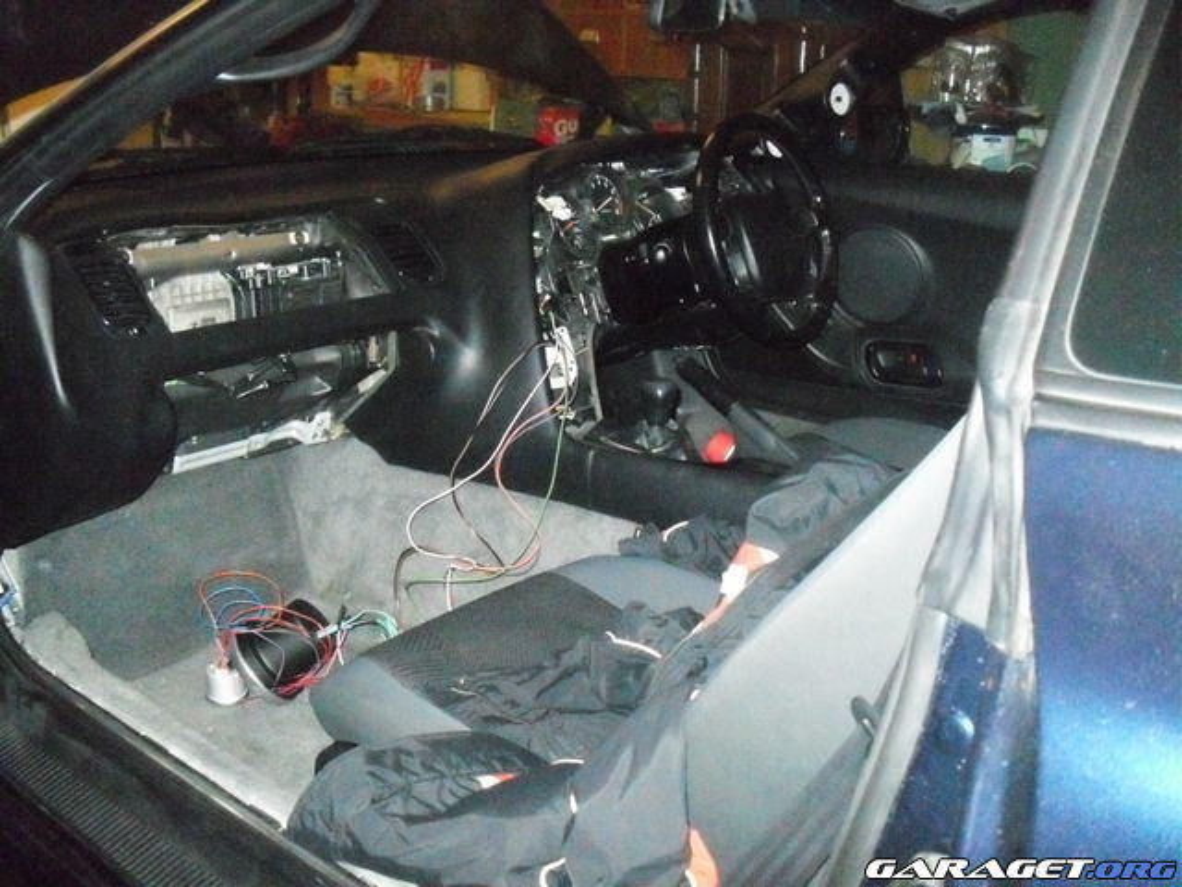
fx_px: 1195
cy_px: 444
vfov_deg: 40.7
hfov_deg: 52.6
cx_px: 591
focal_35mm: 35
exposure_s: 1/45
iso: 3200
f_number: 7.6
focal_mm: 6.3
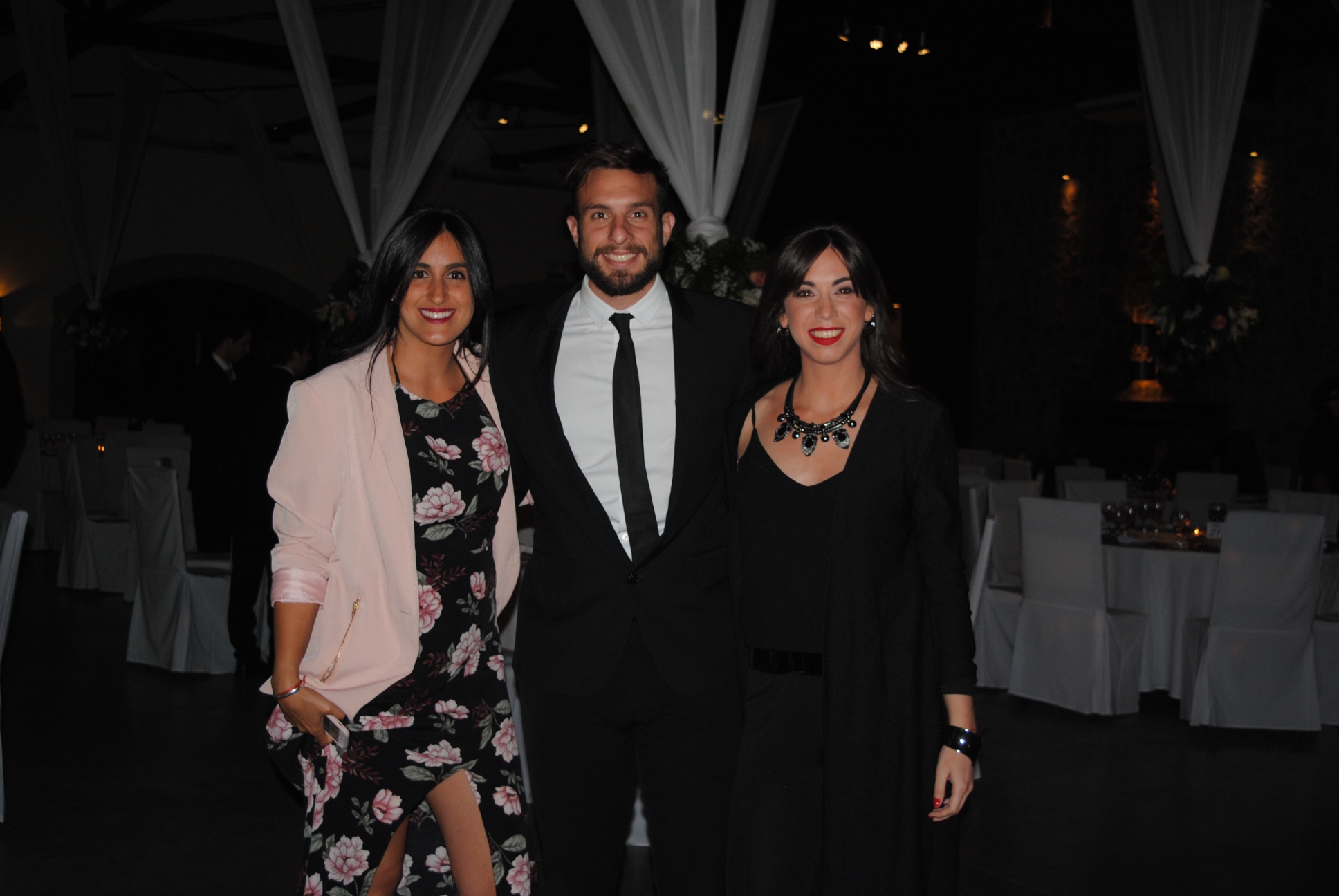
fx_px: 1564
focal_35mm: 42
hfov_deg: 46.3
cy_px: 448
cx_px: 670
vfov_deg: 32.0
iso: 200
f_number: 4.2
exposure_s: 1/60
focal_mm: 28
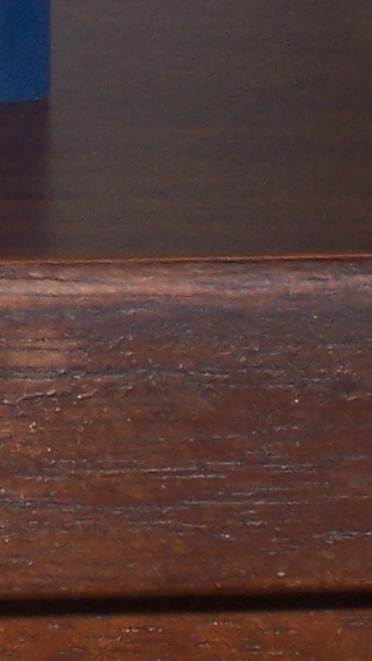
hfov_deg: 2.6
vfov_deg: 4.5
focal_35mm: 473
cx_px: -516
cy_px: -316
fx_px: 8296
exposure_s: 1/90
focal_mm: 16.8
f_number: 4.6
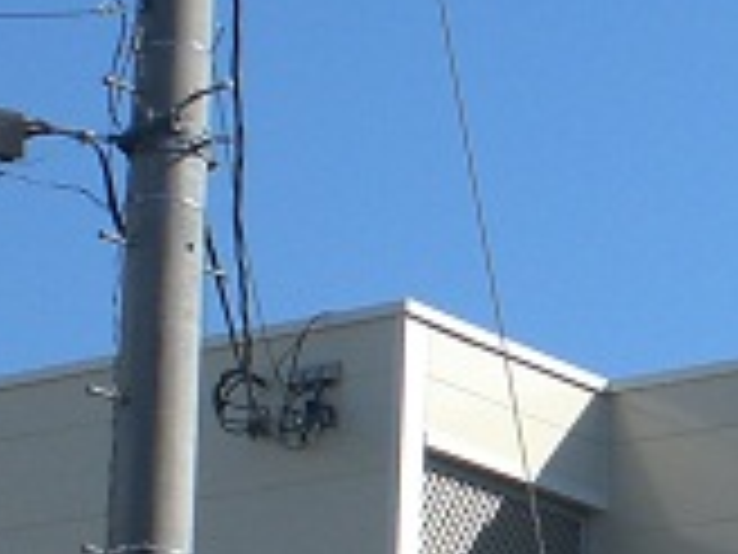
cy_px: 669
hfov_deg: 9.7
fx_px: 4200
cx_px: 1192
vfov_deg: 7.5
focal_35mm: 197
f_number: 4.4
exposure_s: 1/640
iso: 50
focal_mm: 6.3
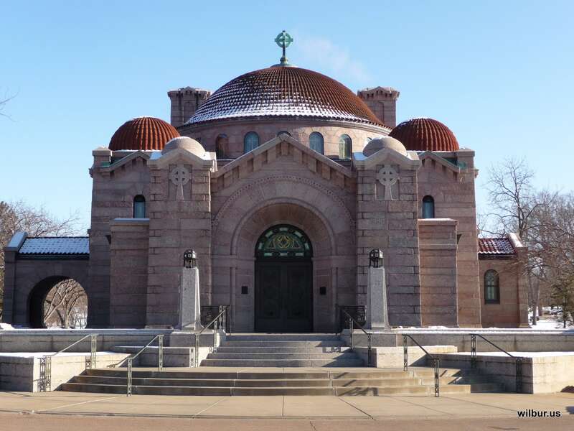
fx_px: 912
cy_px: 216
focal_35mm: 55
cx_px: 287
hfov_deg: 34.9
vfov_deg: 26.6
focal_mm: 9.3
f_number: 4.3
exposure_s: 1/400
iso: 100
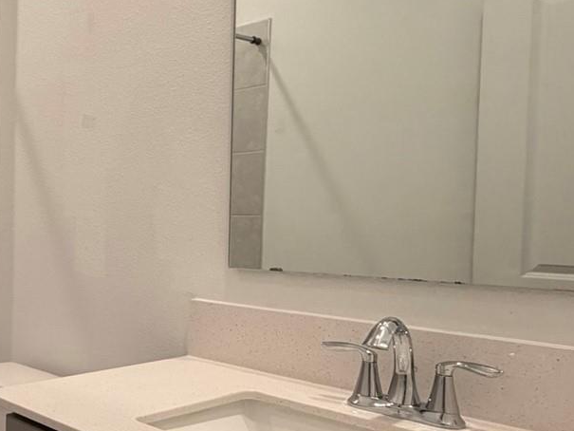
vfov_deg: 38.6
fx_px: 614
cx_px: -13
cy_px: 248
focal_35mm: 37
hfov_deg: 42.5
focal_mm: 2.22
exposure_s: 1/120
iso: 200
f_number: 2.2
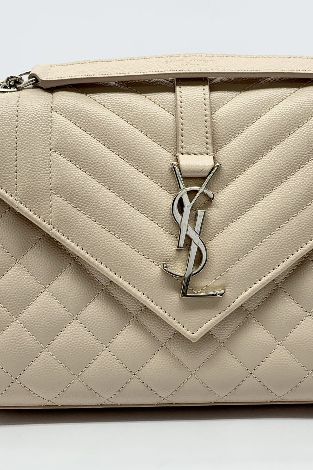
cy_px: 236
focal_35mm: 48
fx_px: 626
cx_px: 193
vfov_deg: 41.1
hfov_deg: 28.0
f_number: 1.8
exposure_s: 1/124
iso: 25
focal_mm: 4.25
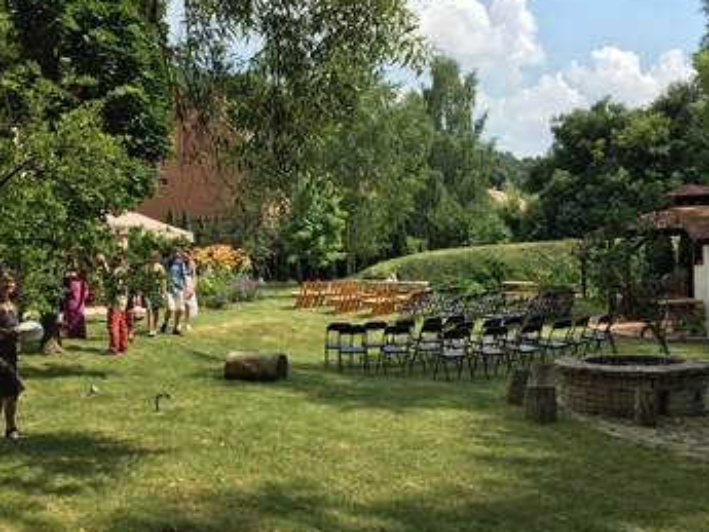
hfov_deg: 44.2
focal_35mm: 42
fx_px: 861
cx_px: 247
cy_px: 289
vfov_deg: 34.3
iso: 25
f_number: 2.2
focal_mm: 4.15
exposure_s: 1/1148
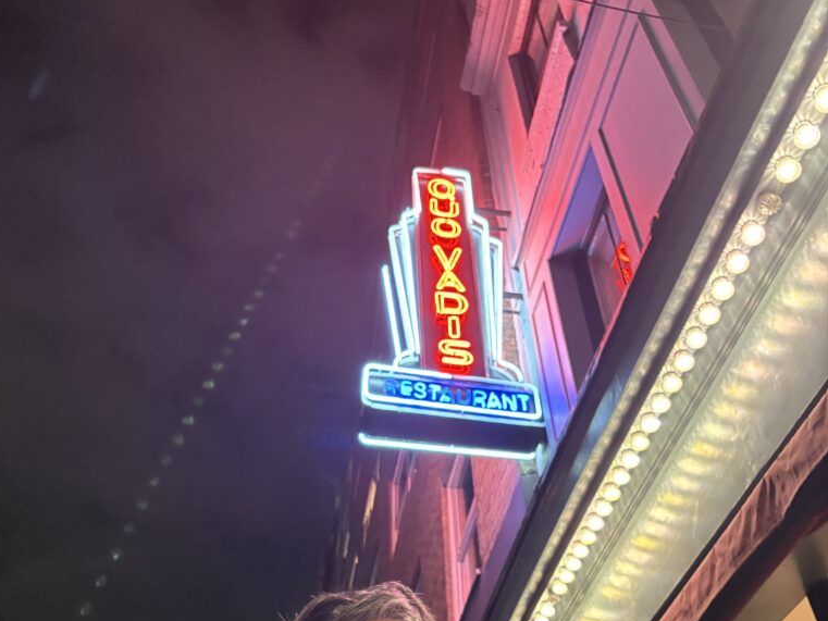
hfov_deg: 52.6
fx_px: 837
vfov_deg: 40.2
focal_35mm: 35
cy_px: 417
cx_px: 411
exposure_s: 1/33
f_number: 1.6
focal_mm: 5.96
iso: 500
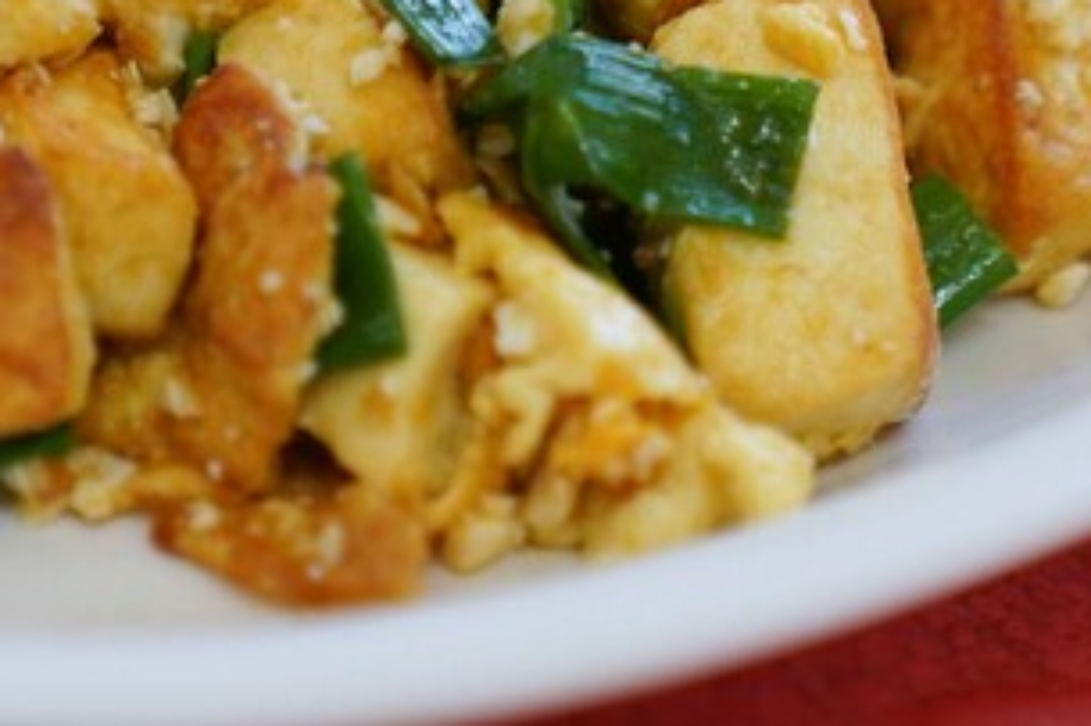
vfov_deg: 7.0
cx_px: 376
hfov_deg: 10.5
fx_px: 5906
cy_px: -283
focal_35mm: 195
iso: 320
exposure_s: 1/80
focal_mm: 70
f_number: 2.8
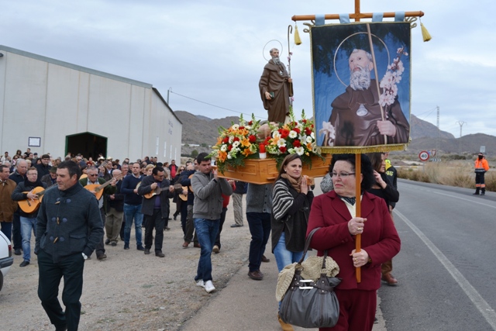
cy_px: 166
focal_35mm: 39
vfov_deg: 34.2
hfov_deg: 49.5
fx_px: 537
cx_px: 248
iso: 100
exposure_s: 1/160
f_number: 6.3
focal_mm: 26
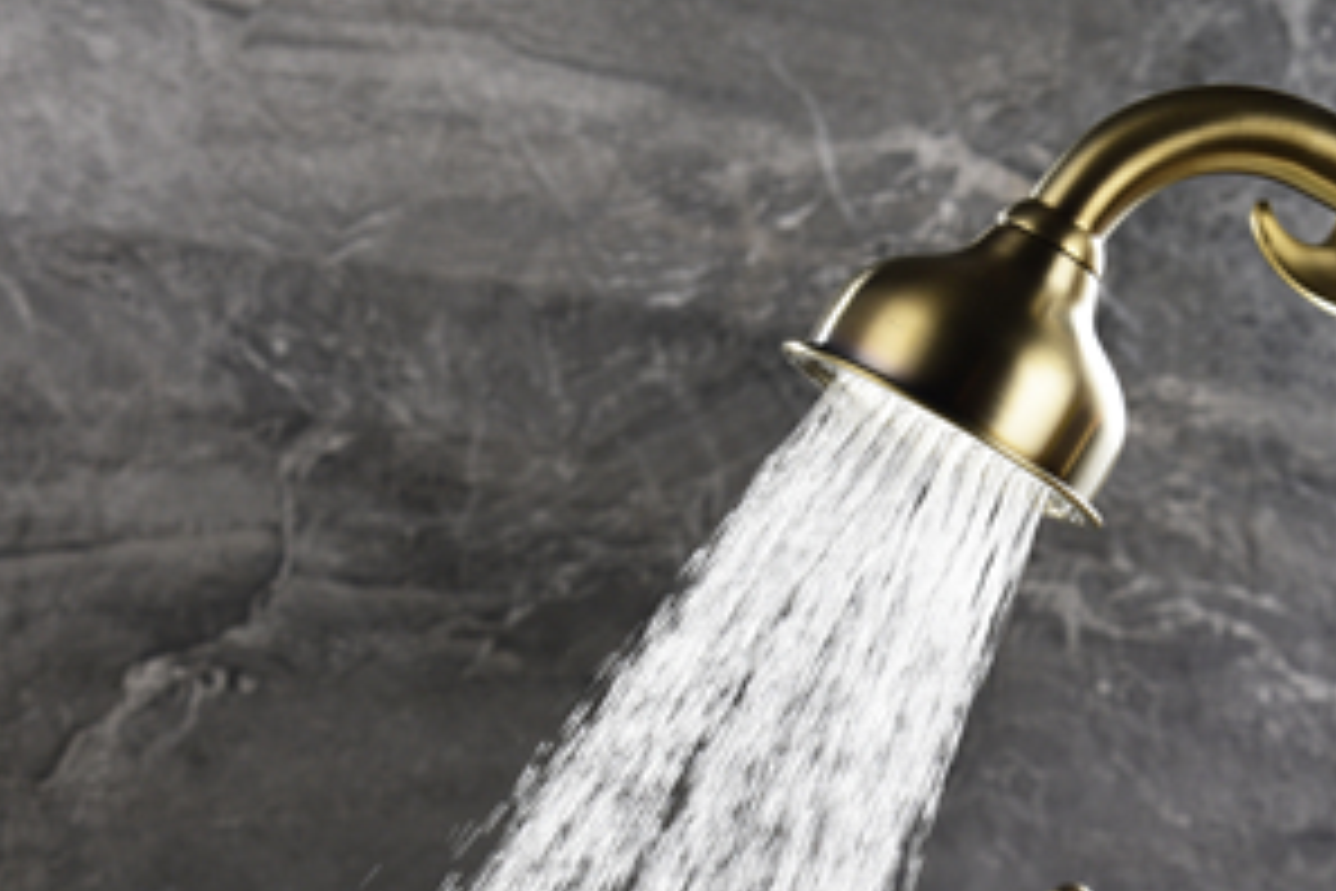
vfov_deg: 12.8
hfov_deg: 19.0
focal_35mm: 106
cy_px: 819
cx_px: 1147
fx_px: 3933
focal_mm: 42
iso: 64
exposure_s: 1/200
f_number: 10
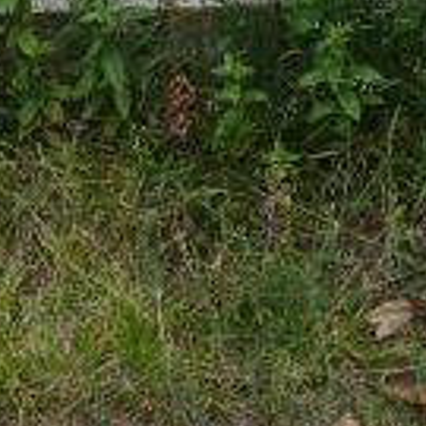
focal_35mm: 110
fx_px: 1532
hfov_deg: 15.7
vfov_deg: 14.2
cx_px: 63
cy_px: -306
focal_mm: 7.4
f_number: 3.6
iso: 100
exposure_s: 1/100
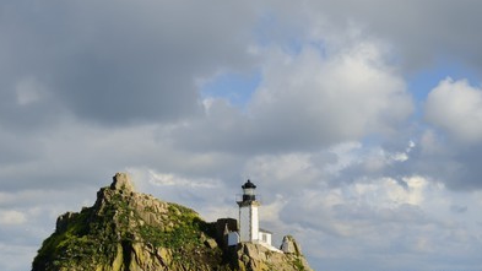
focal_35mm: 56
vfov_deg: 21.4
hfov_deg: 37.2
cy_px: 167
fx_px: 716
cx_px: 254
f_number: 10
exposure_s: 1/800
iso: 400
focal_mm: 50
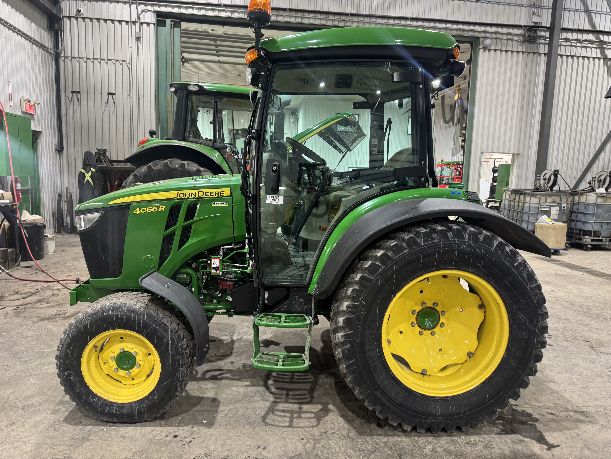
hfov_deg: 71.6
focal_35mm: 24
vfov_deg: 56.8
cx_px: 306
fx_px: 424
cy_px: 230
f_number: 1.78
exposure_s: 1/61
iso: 200
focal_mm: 6.76
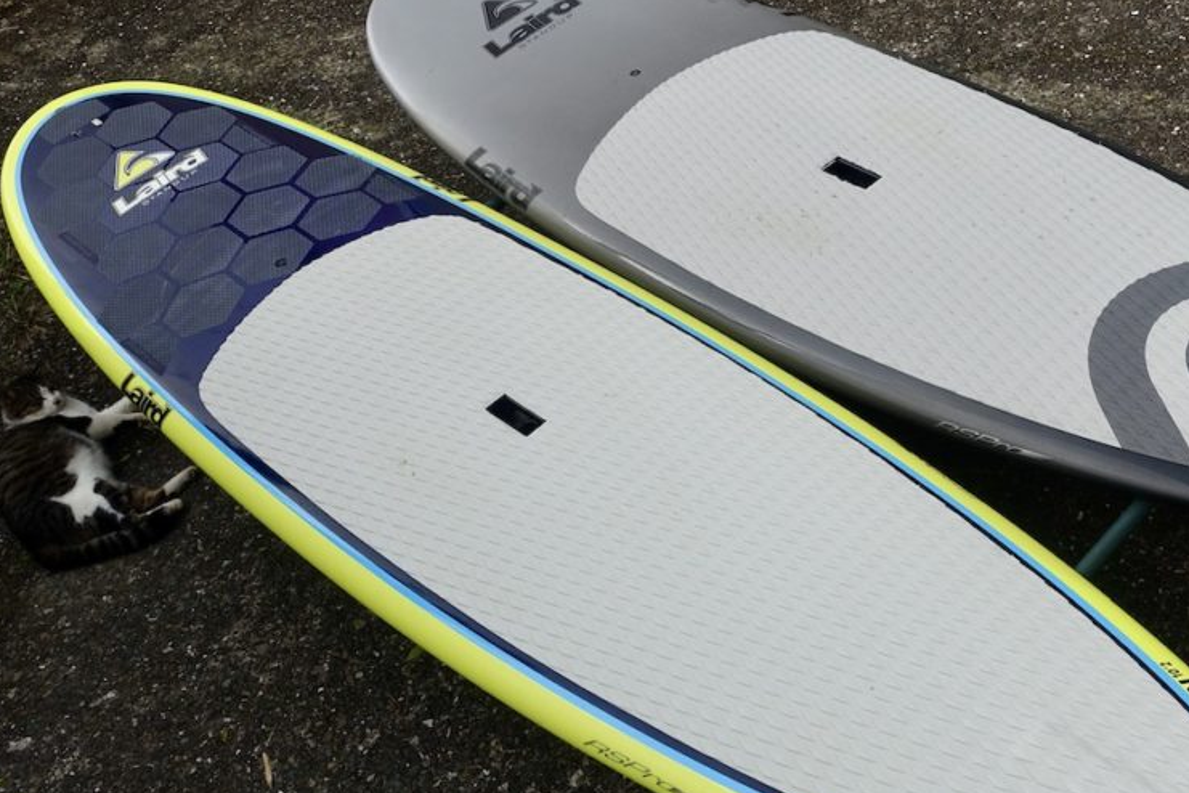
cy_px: 462
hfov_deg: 41.4
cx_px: 785
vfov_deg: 28.6
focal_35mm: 47
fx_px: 1552
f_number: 5.6
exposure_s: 1/125
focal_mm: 12.35
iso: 200
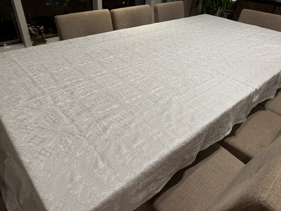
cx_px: 140
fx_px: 195
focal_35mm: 24
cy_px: 106
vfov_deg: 56.8
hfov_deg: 71.6
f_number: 1.78
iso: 125
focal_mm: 6.76
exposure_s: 1/60
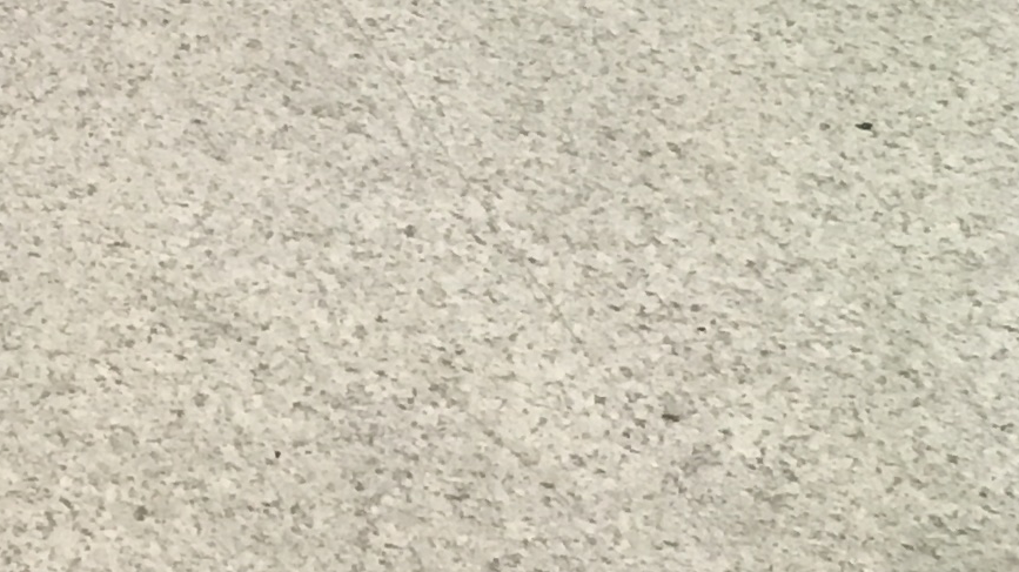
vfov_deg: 7.5
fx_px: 3971
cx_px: -1155
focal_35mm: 147
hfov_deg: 12.5
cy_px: -1005
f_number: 2.2
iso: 125
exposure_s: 1/30
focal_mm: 4.15
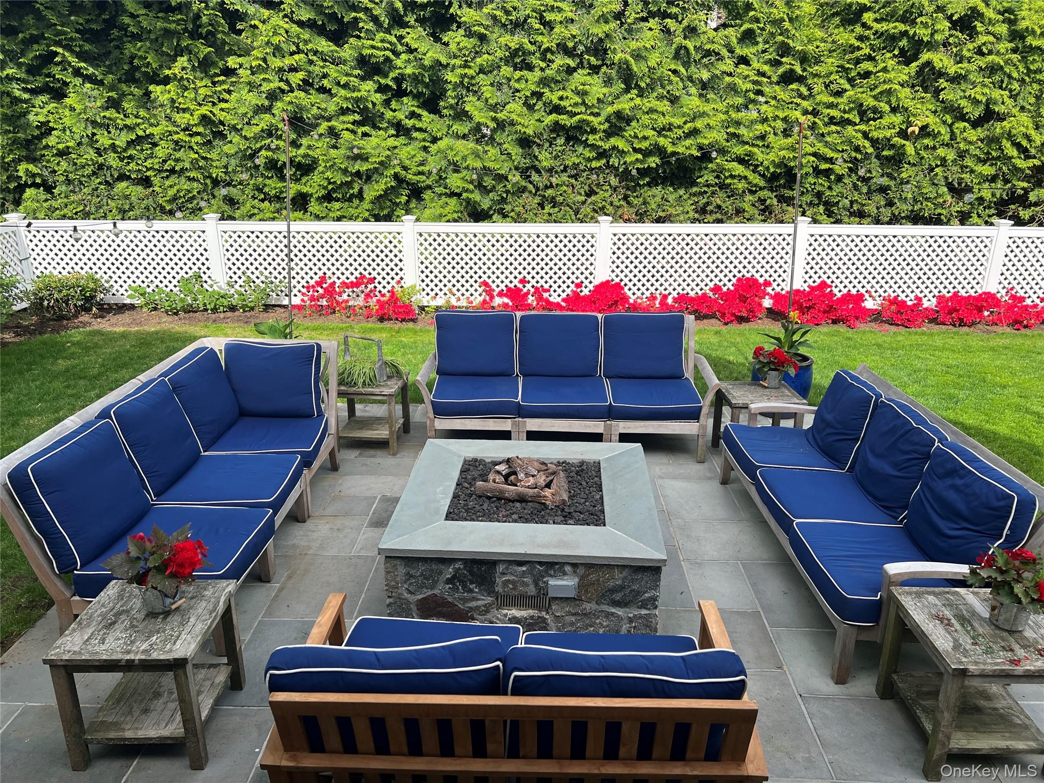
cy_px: 392
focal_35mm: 26
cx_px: 522
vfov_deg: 53.1
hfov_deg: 67.3
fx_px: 784
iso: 50
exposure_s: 1/1645
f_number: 1.5
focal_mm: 5.7
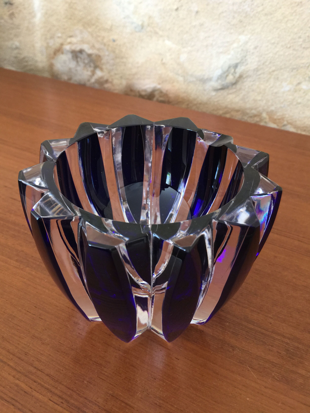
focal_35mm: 29
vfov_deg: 61.7
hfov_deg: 48.2
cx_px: 155
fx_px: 346
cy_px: 206
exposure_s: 1/33
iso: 64
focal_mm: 4.15
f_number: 2.2
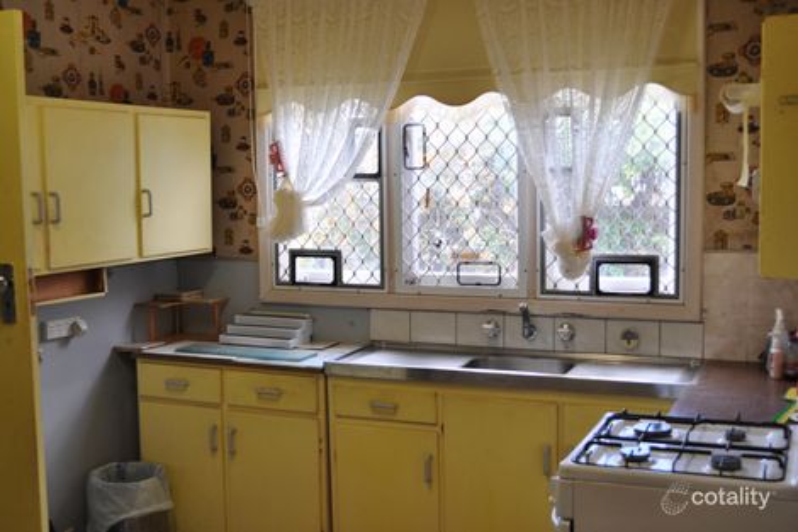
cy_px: 266
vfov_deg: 31.9
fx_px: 931
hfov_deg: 46.4
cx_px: 399
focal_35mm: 42
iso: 400
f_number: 4.5
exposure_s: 1/60
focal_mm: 28
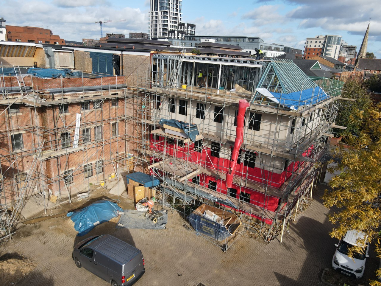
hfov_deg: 71.6
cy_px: 143
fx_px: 264
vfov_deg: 56.8
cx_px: 190
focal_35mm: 24
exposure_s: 1/500
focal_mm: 4.5
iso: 100
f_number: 2.8
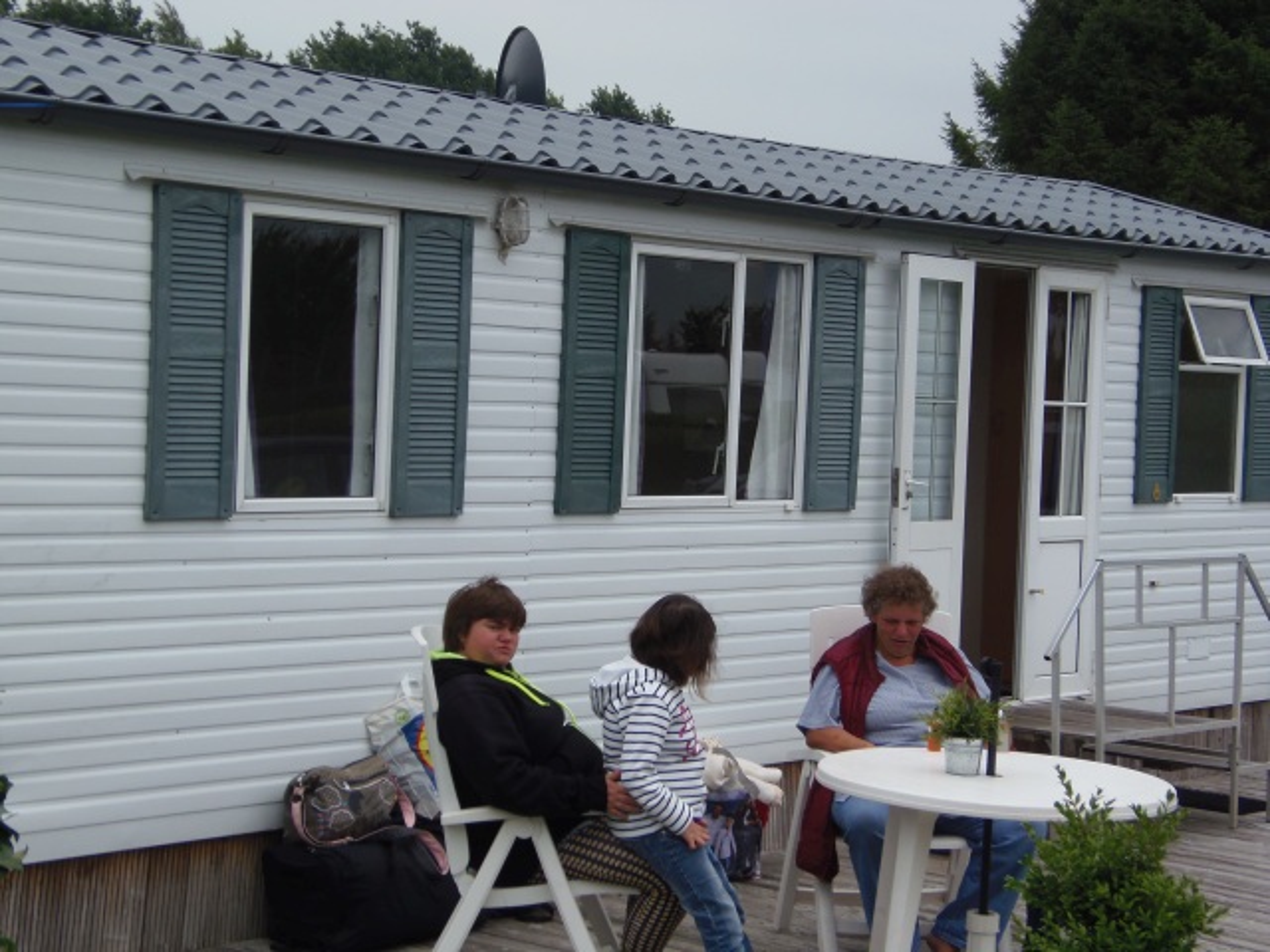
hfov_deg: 30.7
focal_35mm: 63
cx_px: 635
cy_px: 476
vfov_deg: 23.3
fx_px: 2311
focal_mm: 11.7
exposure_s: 1/320
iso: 64
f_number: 4
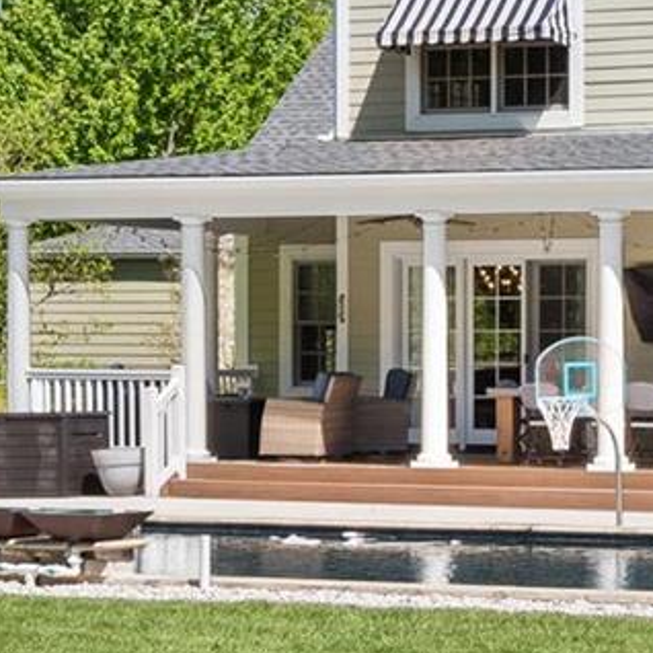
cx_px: 811
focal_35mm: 154
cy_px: 380
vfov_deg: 11.3
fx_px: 3287
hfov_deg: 11.1
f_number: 8
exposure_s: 1/800
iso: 400
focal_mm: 18
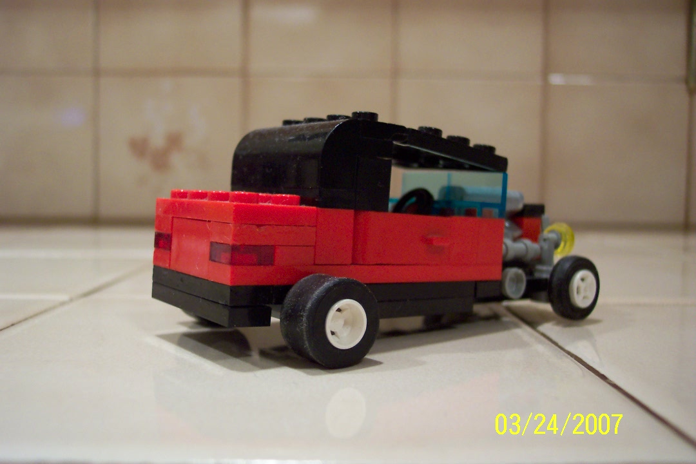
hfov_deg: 50.7
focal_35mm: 38
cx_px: 348
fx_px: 735
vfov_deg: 35.1
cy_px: 232
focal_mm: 8
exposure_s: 1/30
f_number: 2.8
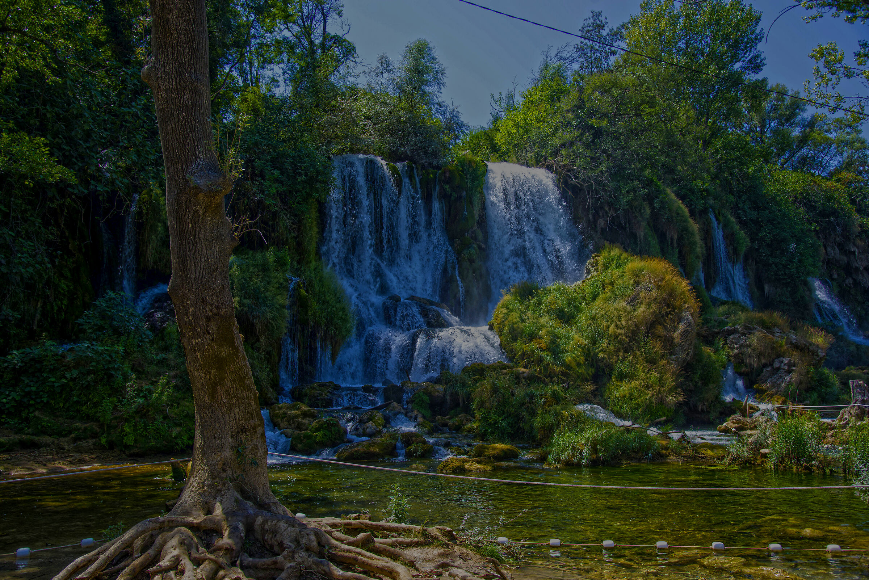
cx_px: 434
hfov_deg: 61.9
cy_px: 290
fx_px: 724
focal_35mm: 30
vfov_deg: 43.6
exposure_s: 1/125
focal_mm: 30
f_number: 5.6
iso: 100
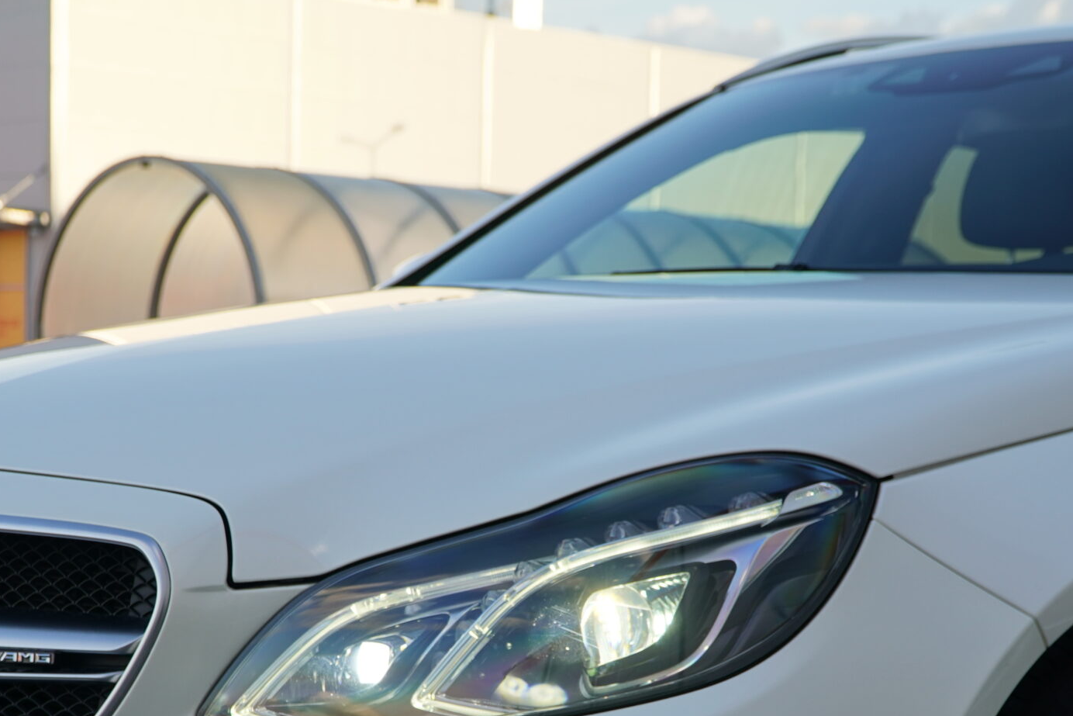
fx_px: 2233
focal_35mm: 75
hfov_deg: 27.0
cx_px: 478
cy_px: 660
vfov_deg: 17.9
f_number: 4.5
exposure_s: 1/60
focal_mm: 27
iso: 100
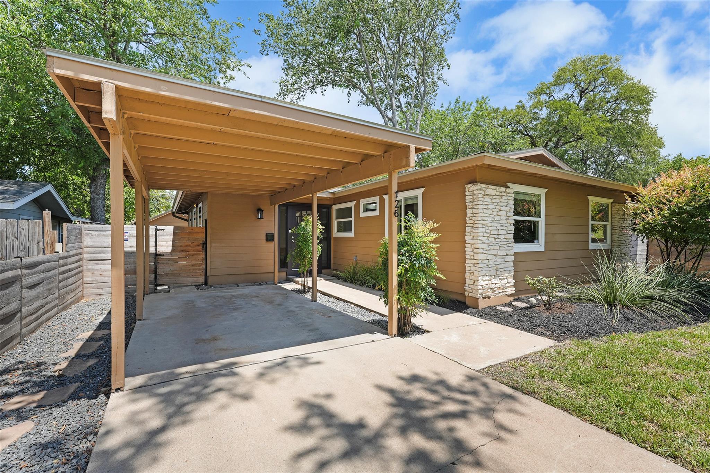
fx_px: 325
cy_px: 236
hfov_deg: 95.0
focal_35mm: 16
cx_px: 355
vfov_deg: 72.0
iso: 320
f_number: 8
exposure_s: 1/80
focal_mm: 16.5
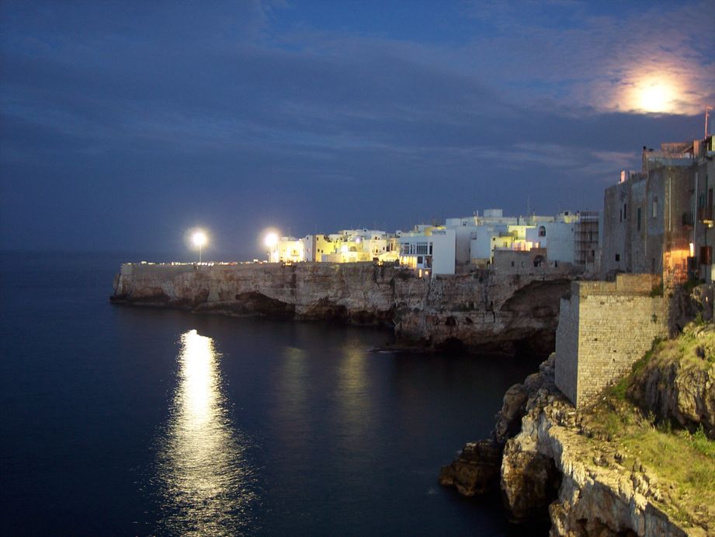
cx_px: 358
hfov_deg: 47.9
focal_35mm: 39
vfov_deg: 36.8
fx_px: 806
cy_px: 268
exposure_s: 4
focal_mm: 8
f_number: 2.8
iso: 100
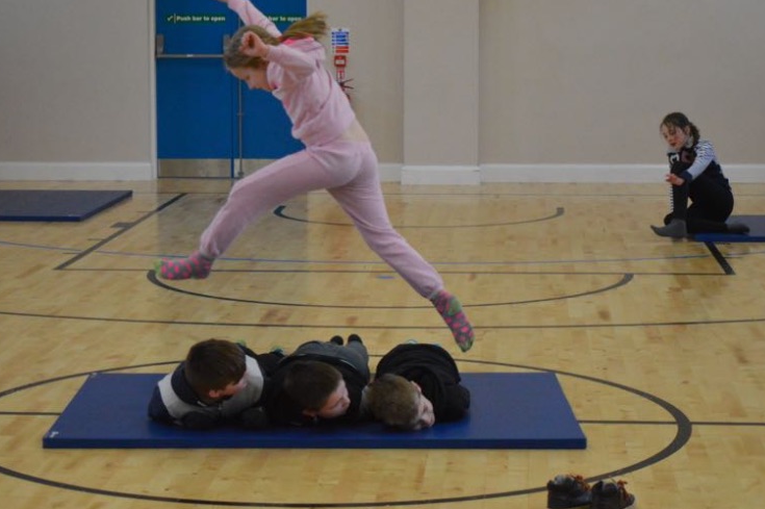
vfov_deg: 14.2
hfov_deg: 21.2
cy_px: 173
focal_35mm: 96
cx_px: 320
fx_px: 2039
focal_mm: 48
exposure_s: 1/320
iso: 3200
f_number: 5.3
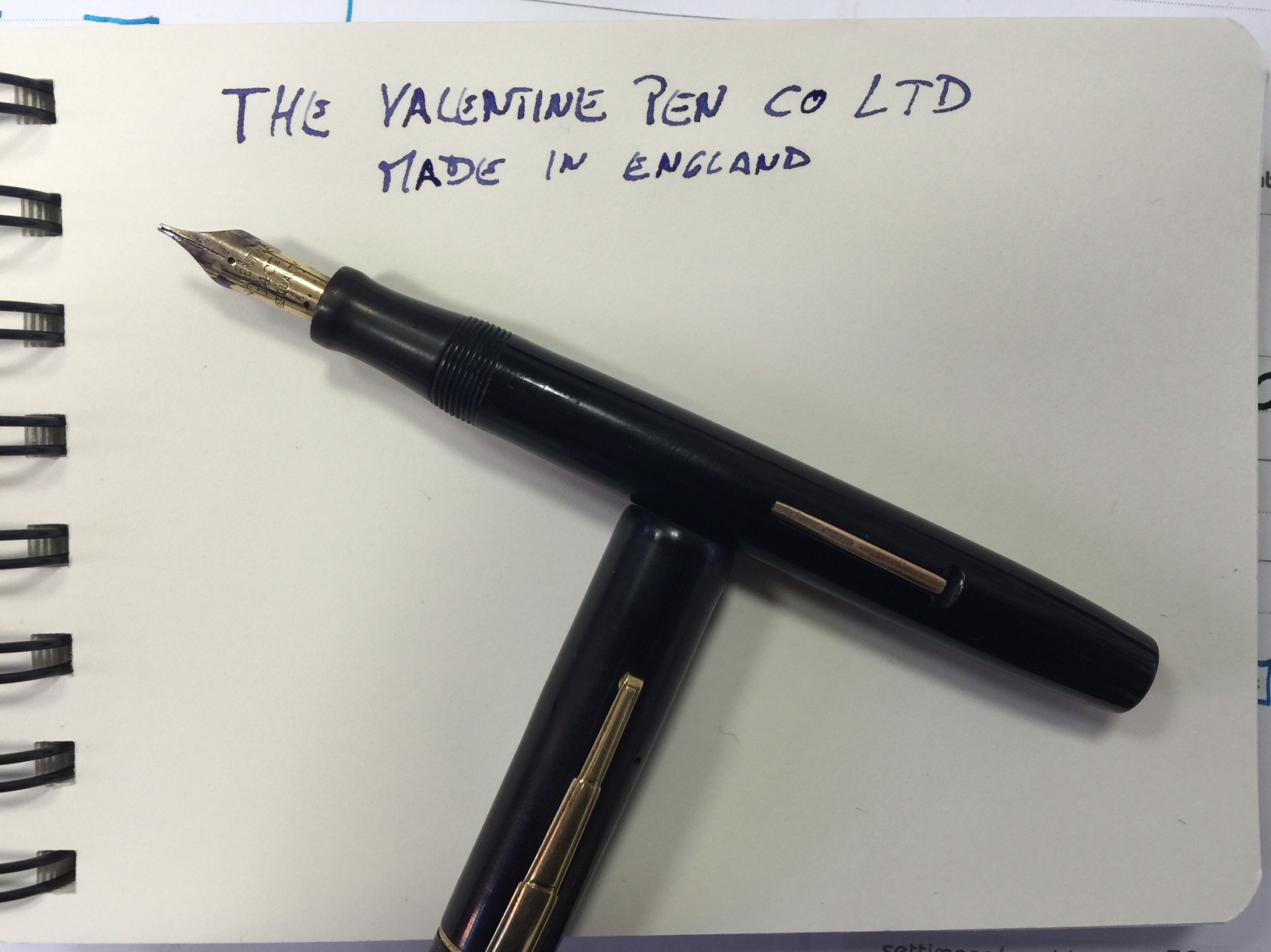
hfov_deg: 61.7
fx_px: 1064
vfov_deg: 48.2
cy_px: 476
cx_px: 636
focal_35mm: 29
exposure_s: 1/30
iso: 40
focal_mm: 4.15
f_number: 2.2
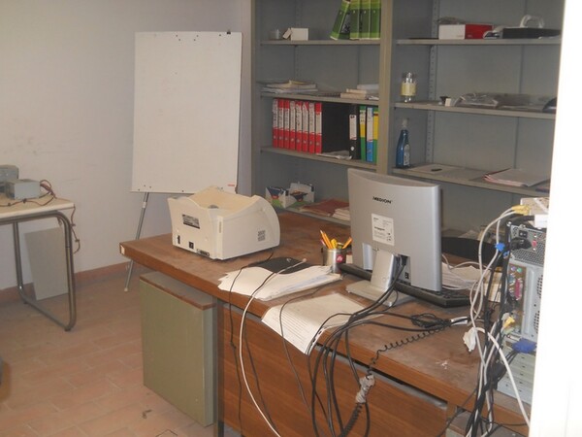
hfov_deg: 45.8
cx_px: 291
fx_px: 689
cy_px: 218
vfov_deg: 35.1
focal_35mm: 41
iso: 200
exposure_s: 1/30
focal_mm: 6.72
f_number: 3.1
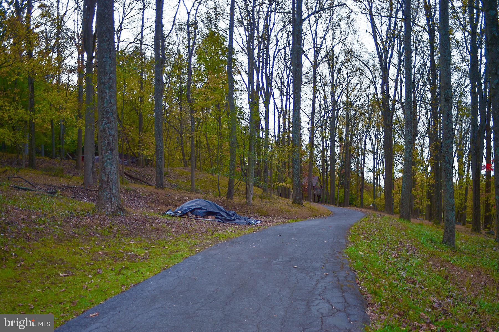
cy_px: 166
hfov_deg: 54.5
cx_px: 250
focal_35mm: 35
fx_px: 485
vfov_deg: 37.8
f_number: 2
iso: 100
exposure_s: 1/640
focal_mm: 35
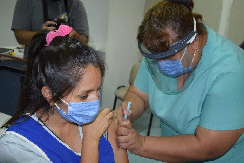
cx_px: 122
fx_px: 305
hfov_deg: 43.6
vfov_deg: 29.9
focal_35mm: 45
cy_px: 82
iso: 2000
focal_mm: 30
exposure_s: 1/60
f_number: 4.5
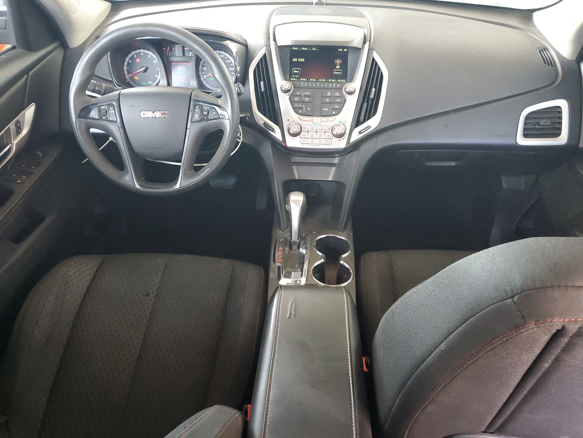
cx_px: 292
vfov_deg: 53.1
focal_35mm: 26
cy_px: 219
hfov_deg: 67.3
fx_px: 438
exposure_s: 1/40
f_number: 1.5
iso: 315
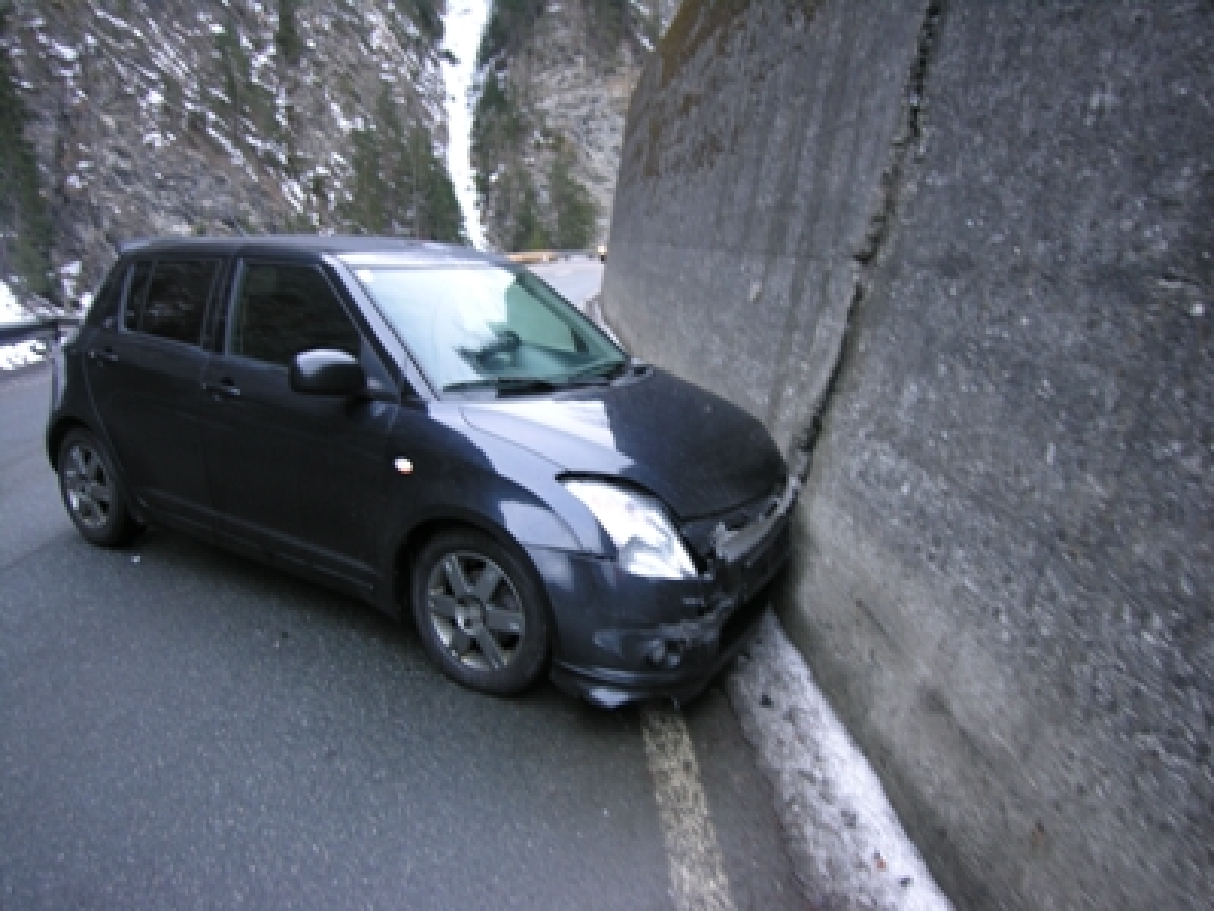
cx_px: 607
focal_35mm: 24
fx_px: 842
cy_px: 456
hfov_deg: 71.6
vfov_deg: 56.8
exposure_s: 1/4.9
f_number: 2.6
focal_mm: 6.1
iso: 50
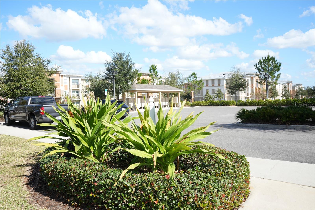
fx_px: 245
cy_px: 105
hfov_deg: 65.5
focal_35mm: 28
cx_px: 158
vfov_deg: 46.4
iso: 100
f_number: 8
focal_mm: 28
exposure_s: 1/160
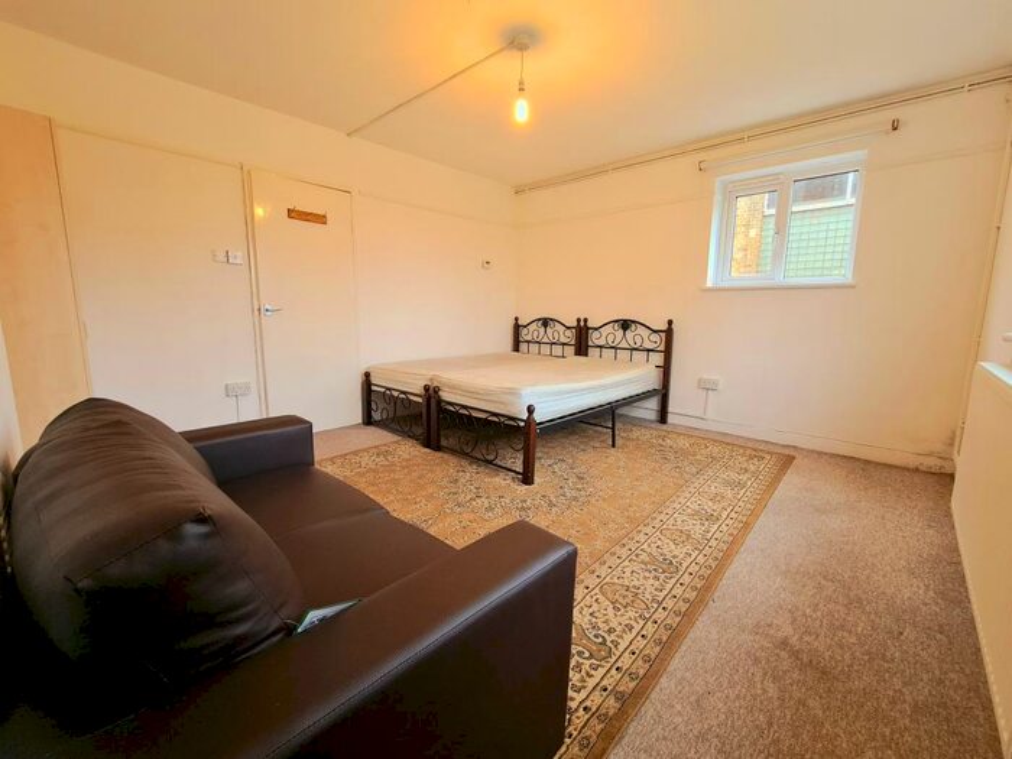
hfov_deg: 106.2
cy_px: 380
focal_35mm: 13
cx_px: 506
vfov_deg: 89.9
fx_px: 380
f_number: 2.2
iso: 400
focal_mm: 2.22
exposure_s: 1/50
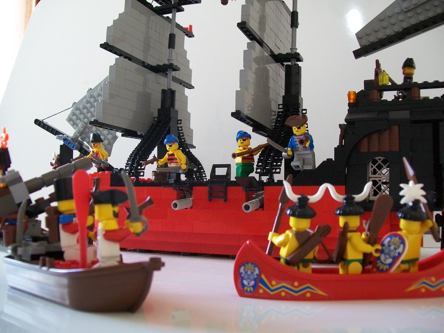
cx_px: 222
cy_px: 166
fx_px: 436
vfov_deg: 41.8
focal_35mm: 34
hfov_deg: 54.0
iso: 160
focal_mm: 6.1
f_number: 2.7
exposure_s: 1/50
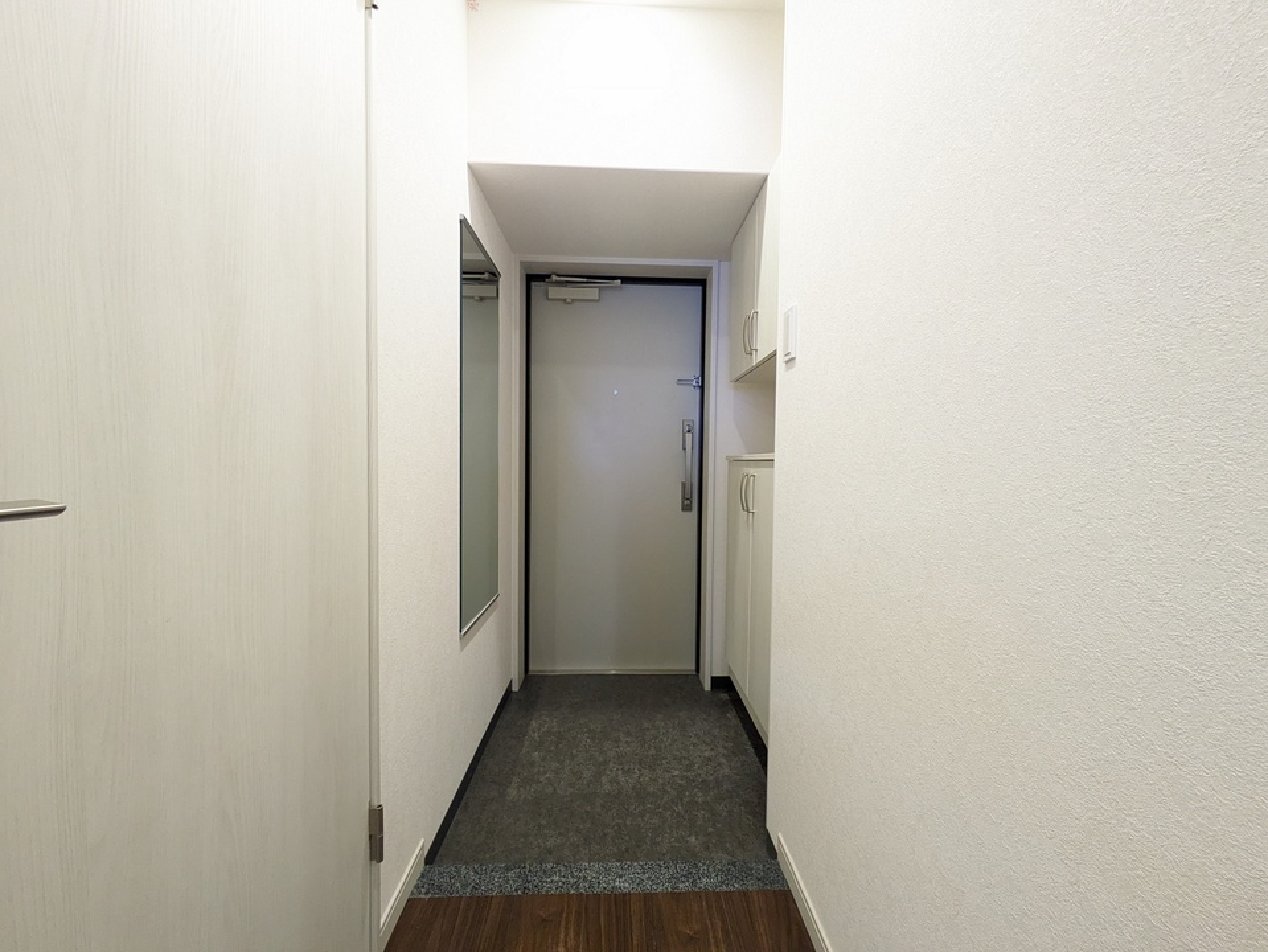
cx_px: 634
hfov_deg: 102.0
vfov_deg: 85.7
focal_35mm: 14
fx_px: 513
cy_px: 476
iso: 485
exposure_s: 1/60
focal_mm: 1.83
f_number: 2.2
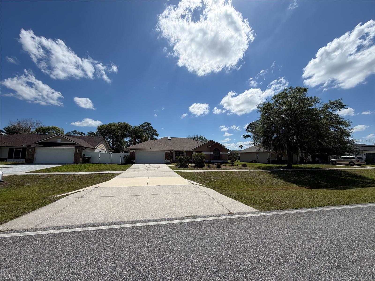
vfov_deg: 85.7
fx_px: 152
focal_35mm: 14
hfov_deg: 102.1
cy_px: 140
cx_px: 188
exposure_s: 1/1795
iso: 20
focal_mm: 2.22
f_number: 2.2
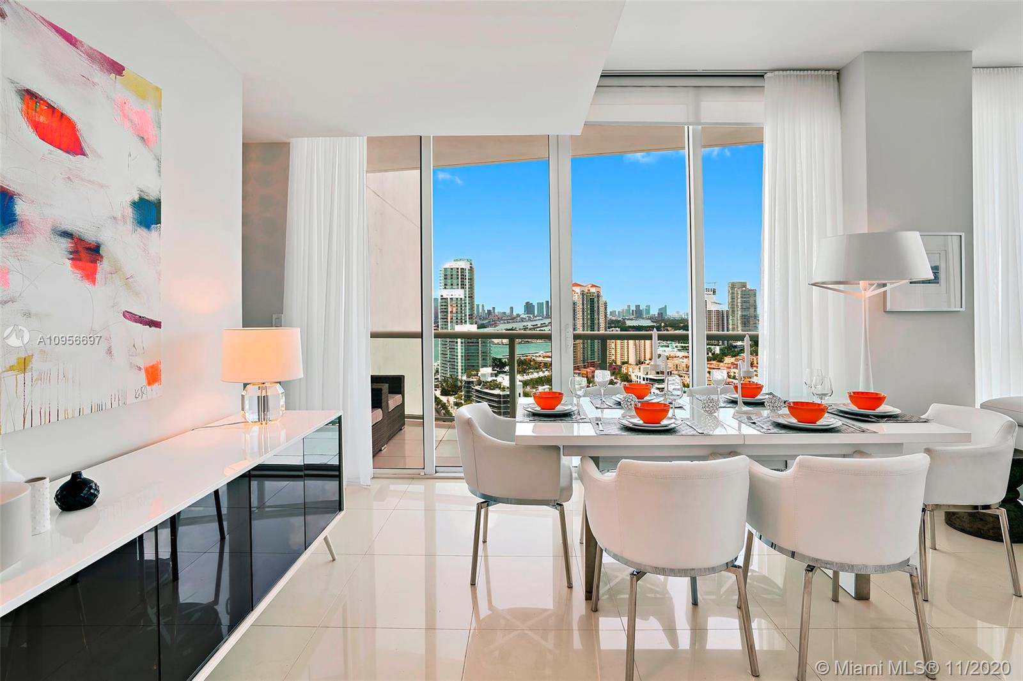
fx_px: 483
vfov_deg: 70.4
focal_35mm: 17
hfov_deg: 93.3
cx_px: 512
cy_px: 340
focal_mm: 17
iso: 100
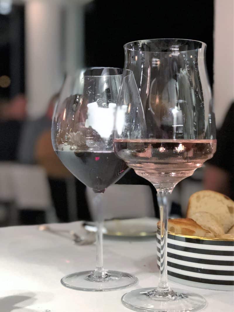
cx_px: 117
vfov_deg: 33.8
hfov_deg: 25.7
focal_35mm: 57
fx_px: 514
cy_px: 156
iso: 1250
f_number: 2.8
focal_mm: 6.6
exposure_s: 1/50
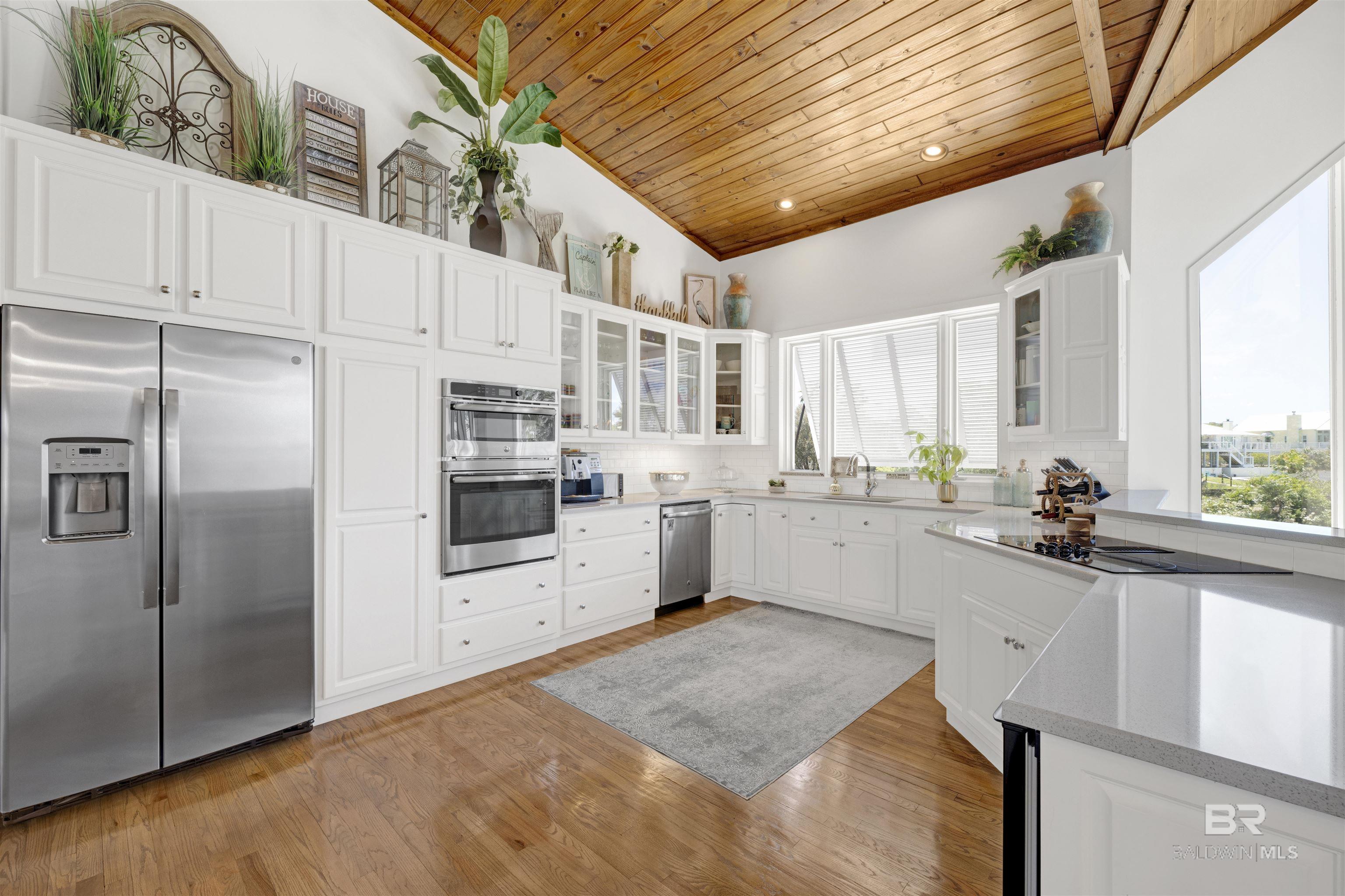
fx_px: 542
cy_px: 448
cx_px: 672
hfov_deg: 102.3
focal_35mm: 14
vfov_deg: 79.2
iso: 400
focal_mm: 14.5
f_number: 11
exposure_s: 1/15
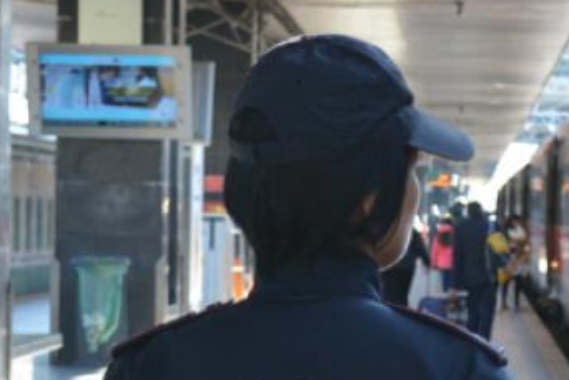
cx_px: 637
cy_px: 360
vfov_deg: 6.8
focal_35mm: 200
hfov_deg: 10.2
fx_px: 3161
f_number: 4.8
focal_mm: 38
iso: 400
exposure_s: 1/160
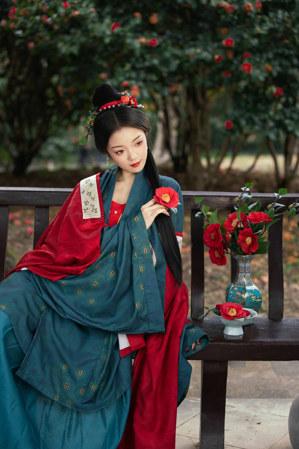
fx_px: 872
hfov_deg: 19.5
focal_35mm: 70
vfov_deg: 28.8
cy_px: 224
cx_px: 150
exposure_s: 1/200
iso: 160
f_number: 2.8
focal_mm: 70
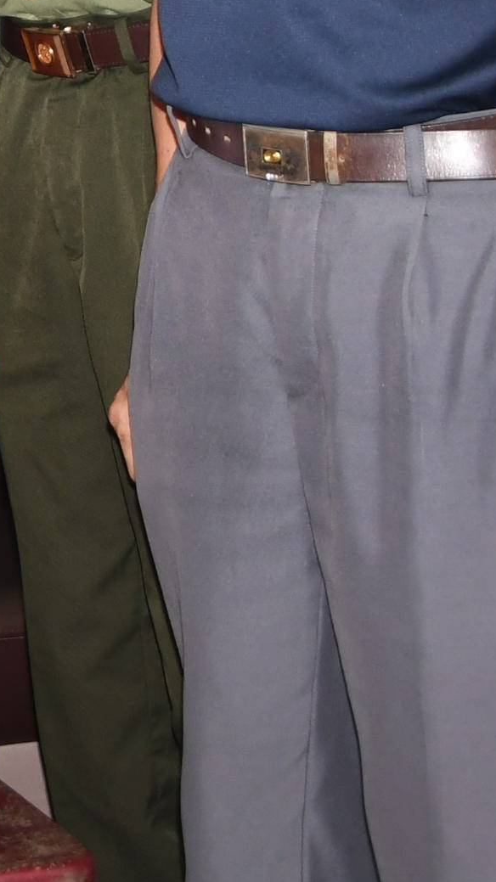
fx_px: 3252
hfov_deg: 8.1
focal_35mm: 139
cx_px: -695
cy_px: -196
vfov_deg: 14.9
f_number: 4
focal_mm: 22
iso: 640
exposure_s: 1/250
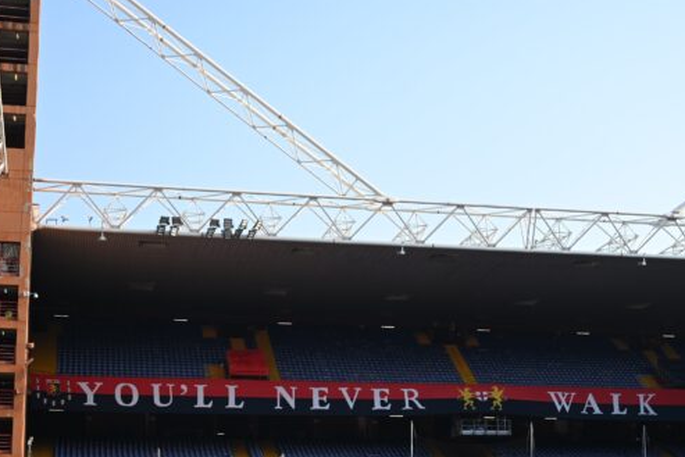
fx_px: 1504
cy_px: 310
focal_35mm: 79
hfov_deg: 25.4
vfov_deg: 17.2
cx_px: 514
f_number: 2.8
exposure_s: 1/1000
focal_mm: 38
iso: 100
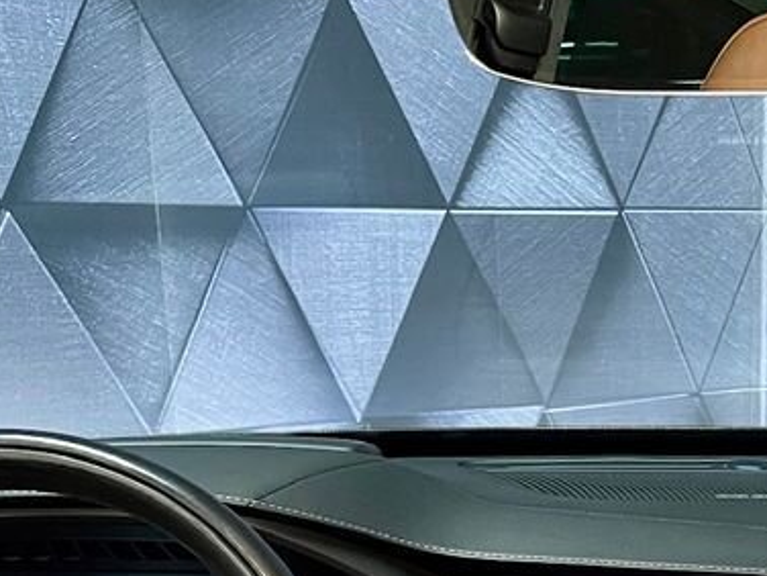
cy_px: 837
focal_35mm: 83
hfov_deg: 22.7
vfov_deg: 16.4
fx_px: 1839
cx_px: 749
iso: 500
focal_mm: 5.7
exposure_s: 1/51
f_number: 1.5
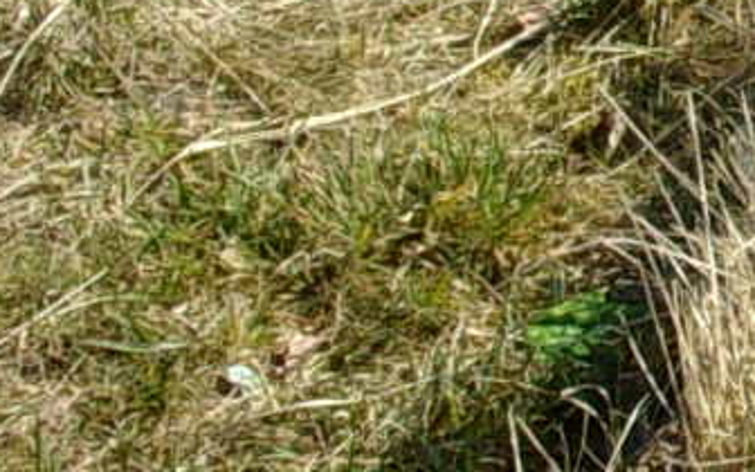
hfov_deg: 8.6
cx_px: 1571
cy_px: 13
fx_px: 4712
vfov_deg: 5.7
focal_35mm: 229
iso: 80
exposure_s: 1/70
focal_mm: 5.1
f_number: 10.8
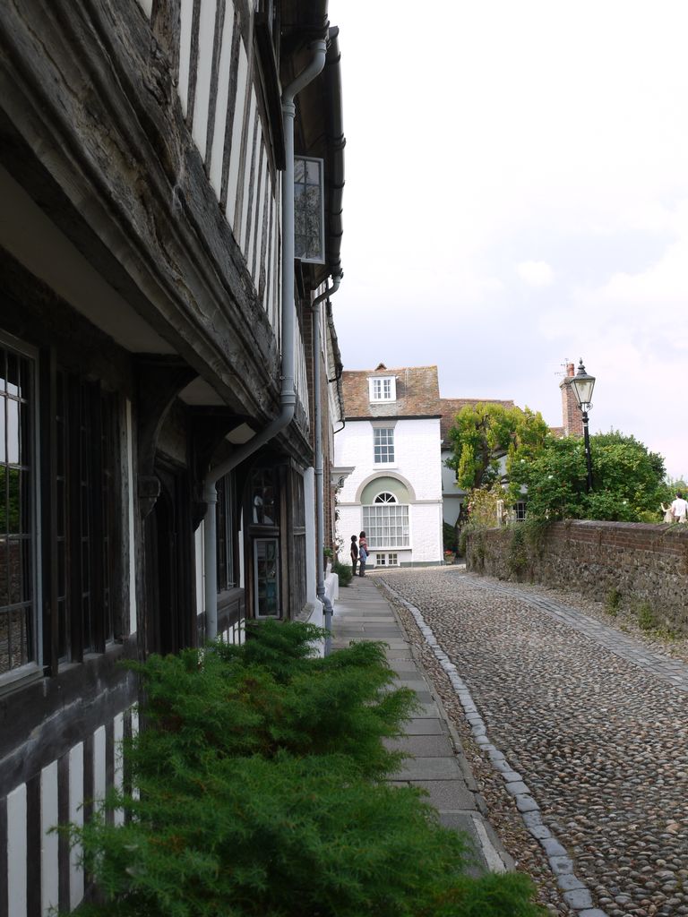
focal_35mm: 44
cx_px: 344
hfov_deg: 32.9
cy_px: 458
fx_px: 1166
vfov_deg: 42.9
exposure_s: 1/125
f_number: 7.1
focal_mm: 22
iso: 100
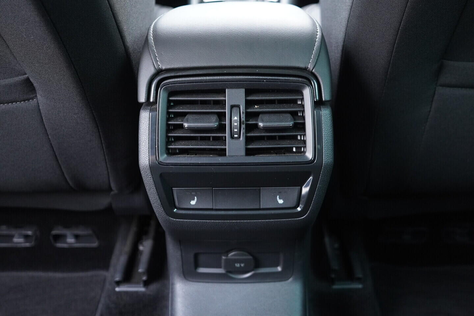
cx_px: 237
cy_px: 158
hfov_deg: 53.1
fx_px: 474
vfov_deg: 36.9
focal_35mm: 36
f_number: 2.8
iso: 1600
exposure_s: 1/40
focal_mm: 24
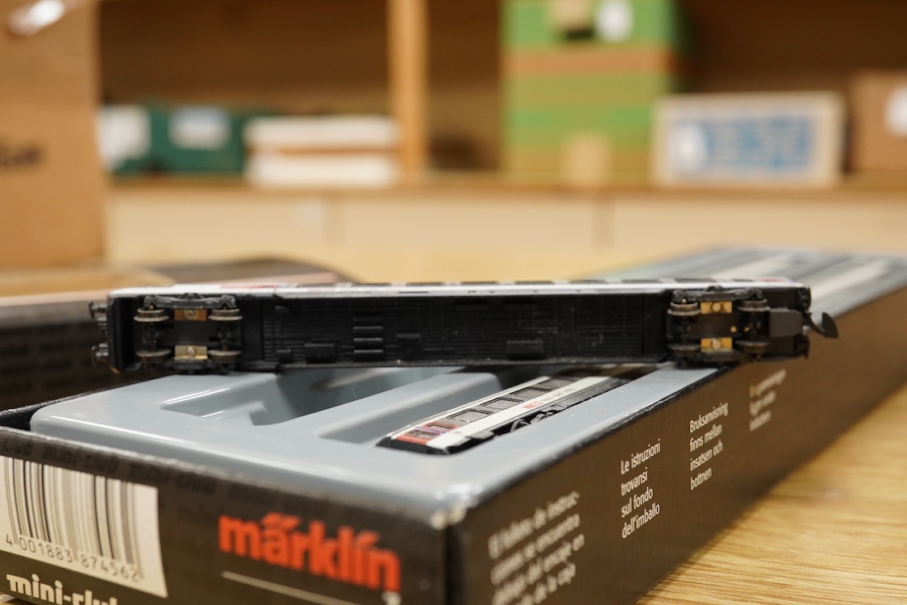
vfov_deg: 29.9
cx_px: 454
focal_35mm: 45
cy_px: 302
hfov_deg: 43.6
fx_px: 1134
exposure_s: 1/80
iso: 2500
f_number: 11
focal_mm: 30
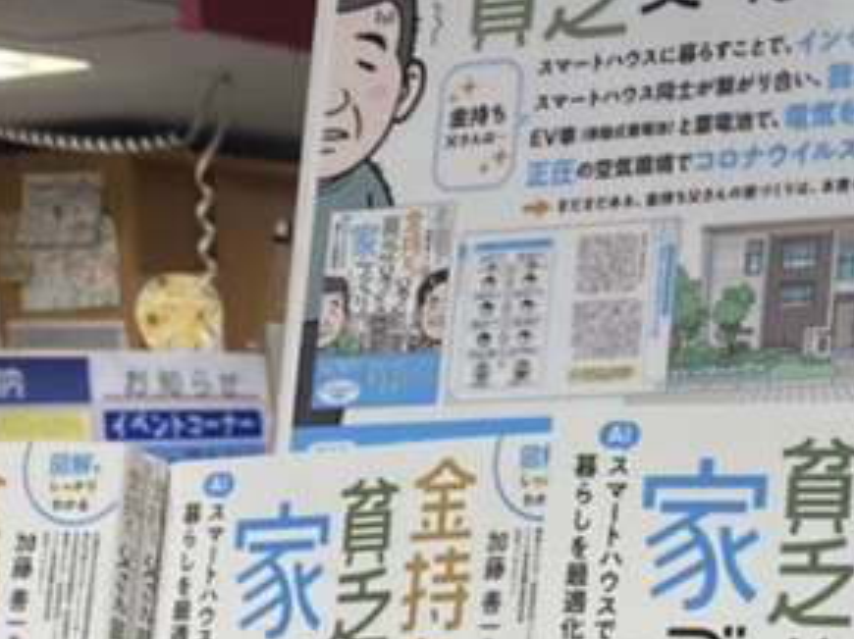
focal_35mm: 116
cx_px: 901
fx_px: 2859
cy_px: 919
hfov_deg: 16.5
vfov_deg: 12.2
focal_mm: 3.99
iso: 64
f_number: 1.8
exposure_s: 1/120
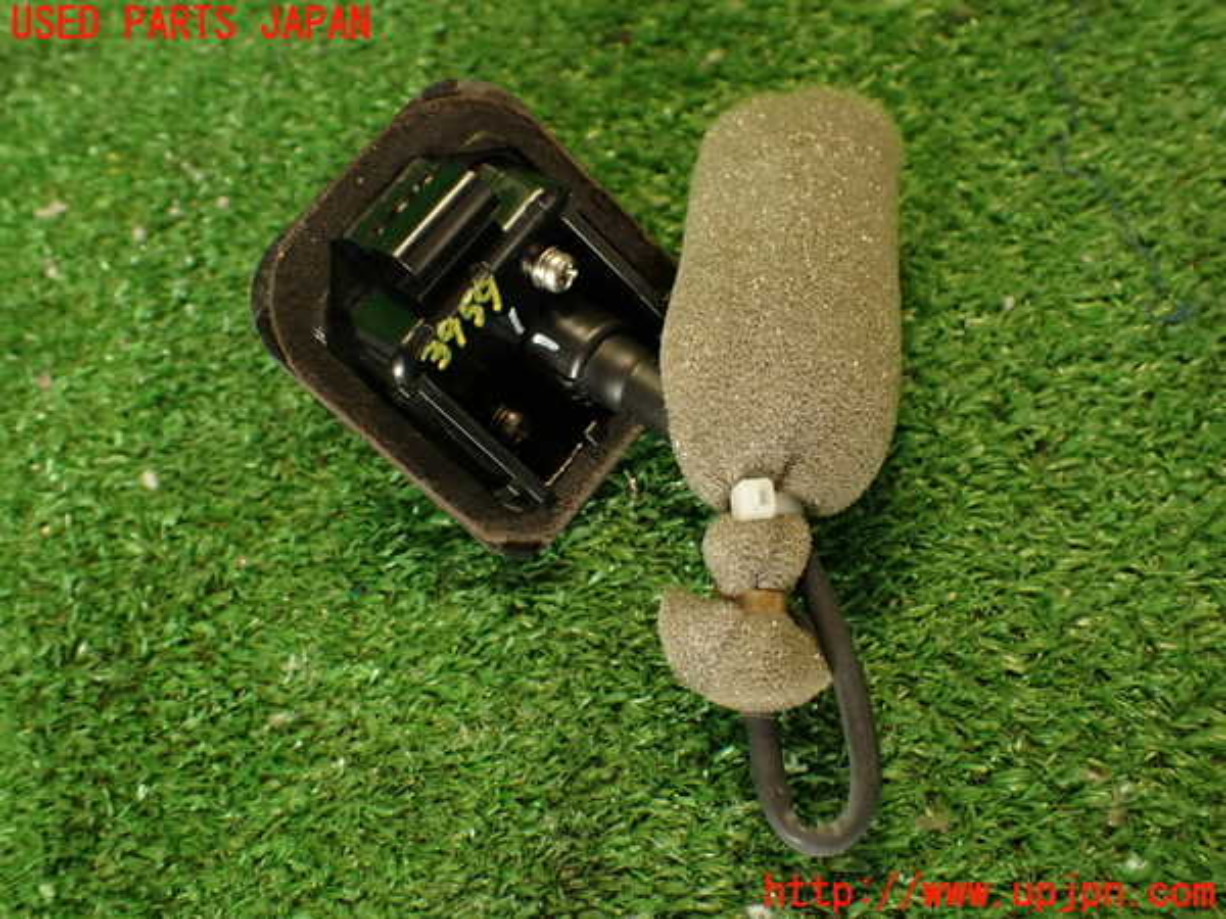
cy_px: 460
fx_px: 1133
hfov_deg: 56.8
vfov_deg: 44.2
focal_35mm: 32
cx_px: 613
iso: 250
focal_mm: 5.79
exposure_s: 1/30
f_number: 2.4
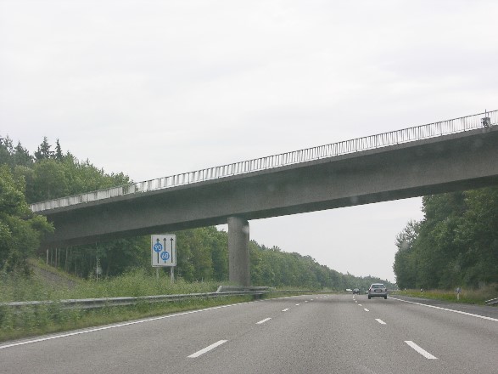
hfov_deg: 22.3
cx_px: 249
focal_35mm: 88
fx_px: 1266
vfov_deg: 16.8
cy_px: 187
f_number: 6.3
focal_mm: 22.3
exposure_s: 1/154
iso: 50
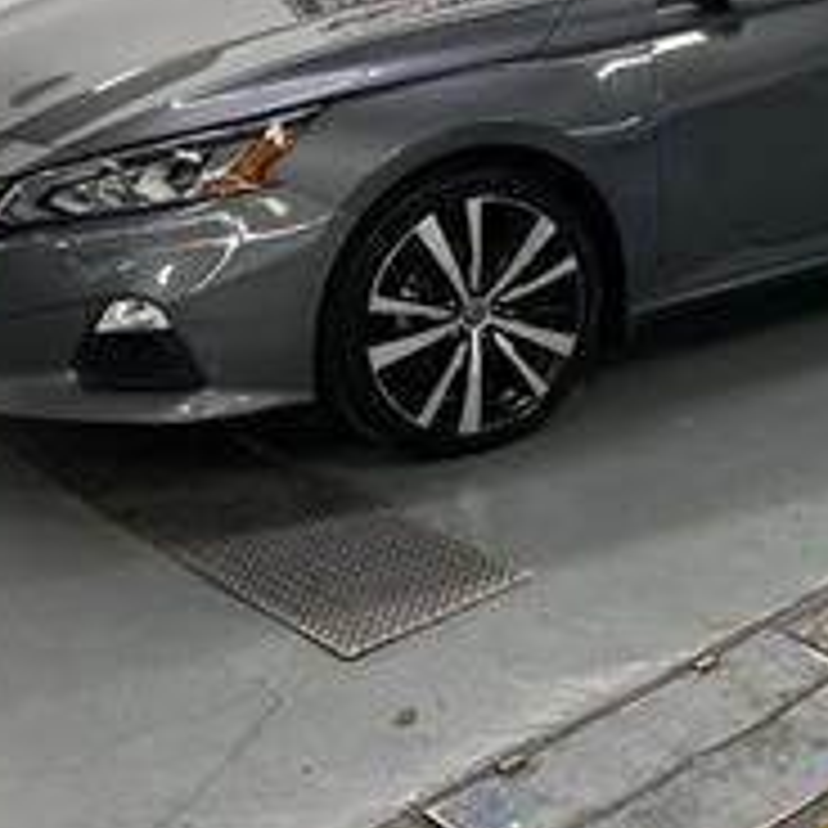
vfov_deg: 27.0
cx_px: 711
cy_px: 238
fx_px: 1705
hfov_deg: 26.6
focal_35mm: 63
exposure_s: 1/60
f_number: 1.5
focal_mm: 5.7
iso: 80
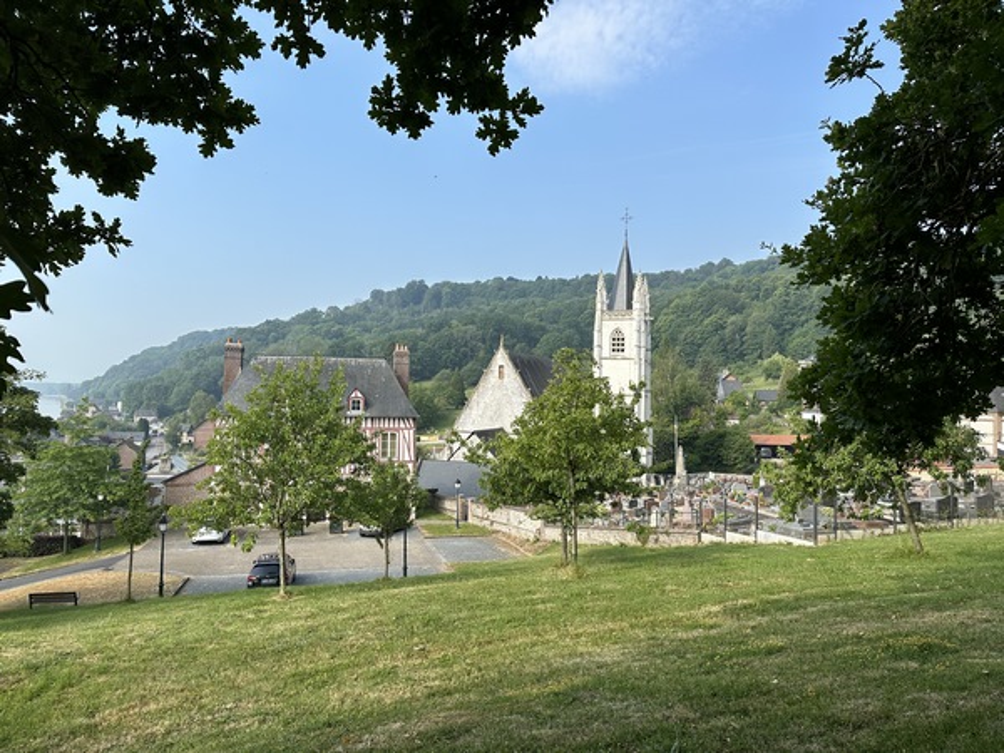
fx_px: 696
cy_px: 376
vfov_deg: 56.8
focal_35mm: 24
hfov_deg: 71.6
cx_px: 502
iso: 80
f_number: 1.78
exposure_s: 1/3155
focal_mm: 6.86
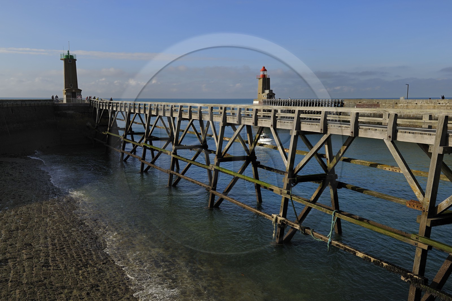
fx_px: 427
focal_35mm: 34
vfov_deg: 38.8
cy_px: 150
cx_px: 226
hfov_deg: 55.8
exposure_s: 1/200
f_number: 10
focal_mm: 34
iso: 200
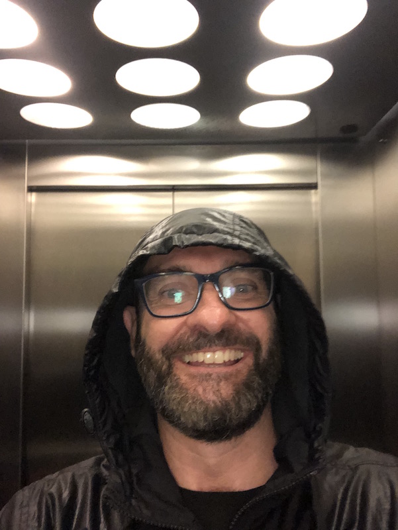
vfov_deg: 56.8
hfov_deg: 44.2
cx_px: 199
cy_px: 265
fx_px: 490
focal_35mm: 32
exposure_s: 1/20
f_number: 2.2
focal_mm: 2.87
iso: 500
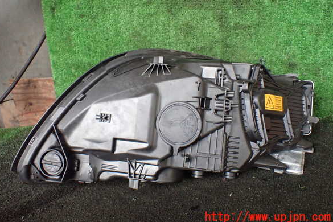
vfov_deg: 41.0
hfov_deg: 58.7
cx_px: 163
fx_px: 296
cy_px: 96
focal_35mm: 32
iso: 800
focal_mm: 5.4
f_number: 2.3
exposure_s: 1/125
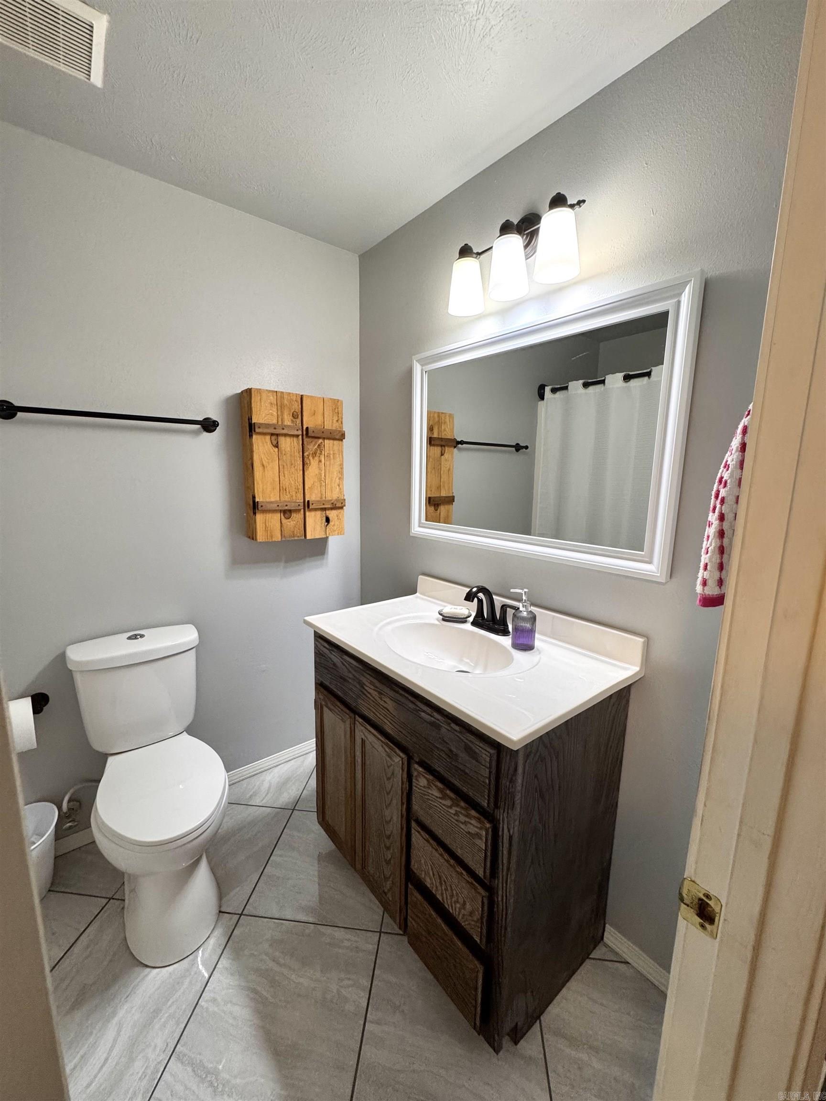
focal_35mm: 14
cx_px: 413
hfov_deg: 85.7
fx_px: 445
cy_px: 550
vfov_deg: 102.1
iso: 250
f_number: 2.2
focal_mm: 2.22
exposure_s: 1/120
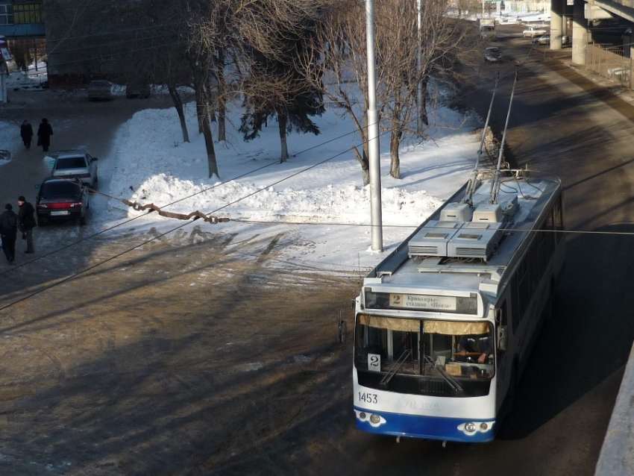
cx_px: 317
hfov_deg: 33.2
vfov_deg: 25.2
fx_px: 1063
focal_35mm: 58
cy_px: 238
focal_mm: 6
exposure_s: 1/1000
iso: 100
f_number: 2.9
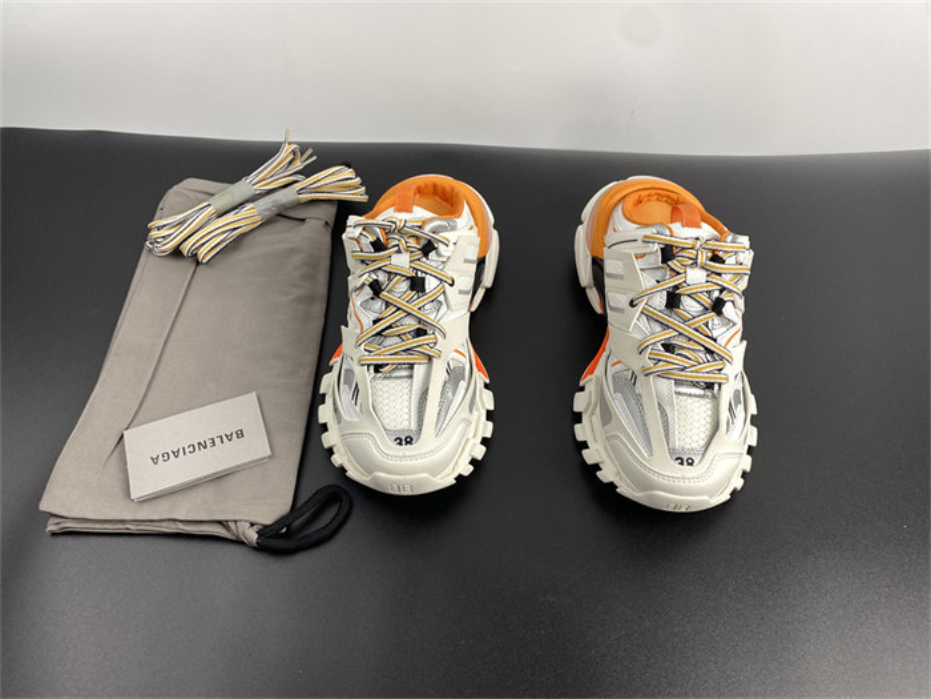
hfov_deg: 67.3
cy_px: 350
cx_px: 466
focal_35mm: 26
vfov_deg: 53.1
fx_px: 699
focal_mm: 4.25
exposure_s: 1/100
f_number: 1.8
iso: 80
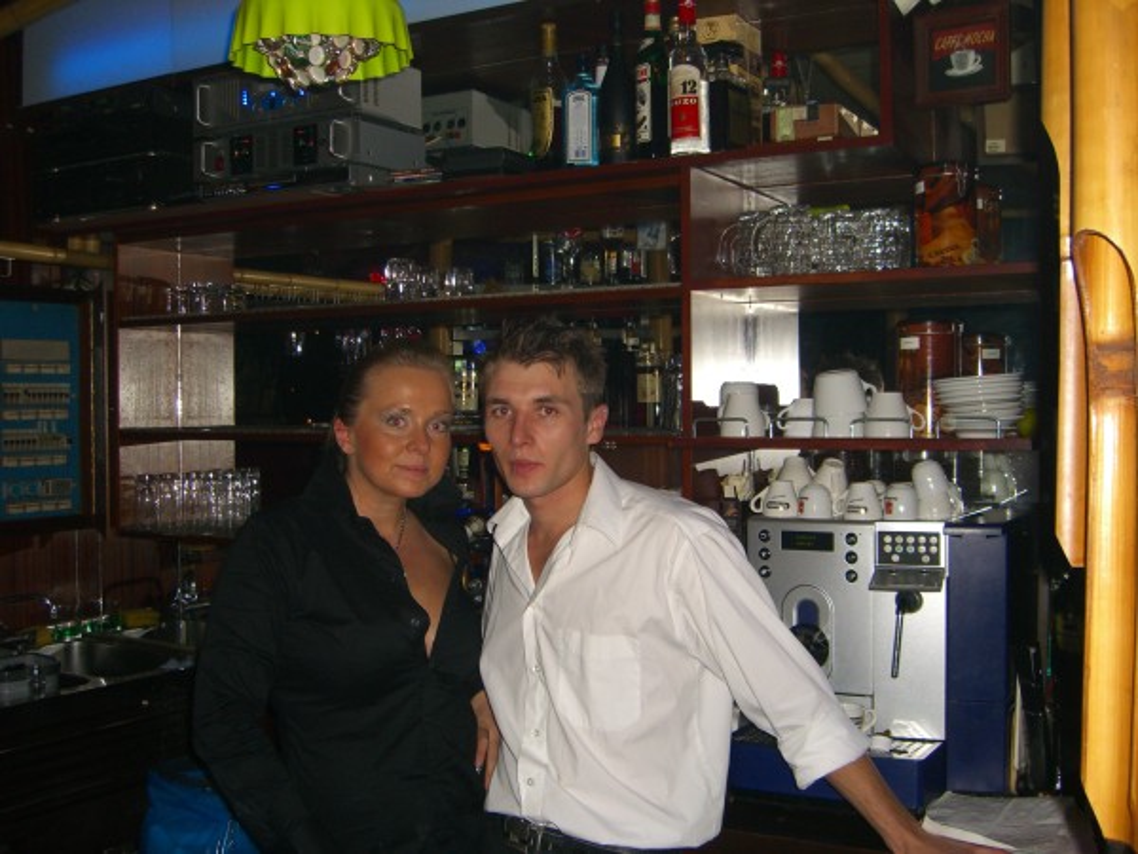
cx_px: 569
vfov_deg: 37.7
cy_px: 427
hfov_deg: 49.0
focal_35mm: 38
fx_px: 1249
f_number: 2.8
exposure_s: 1/60
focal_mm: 7.9
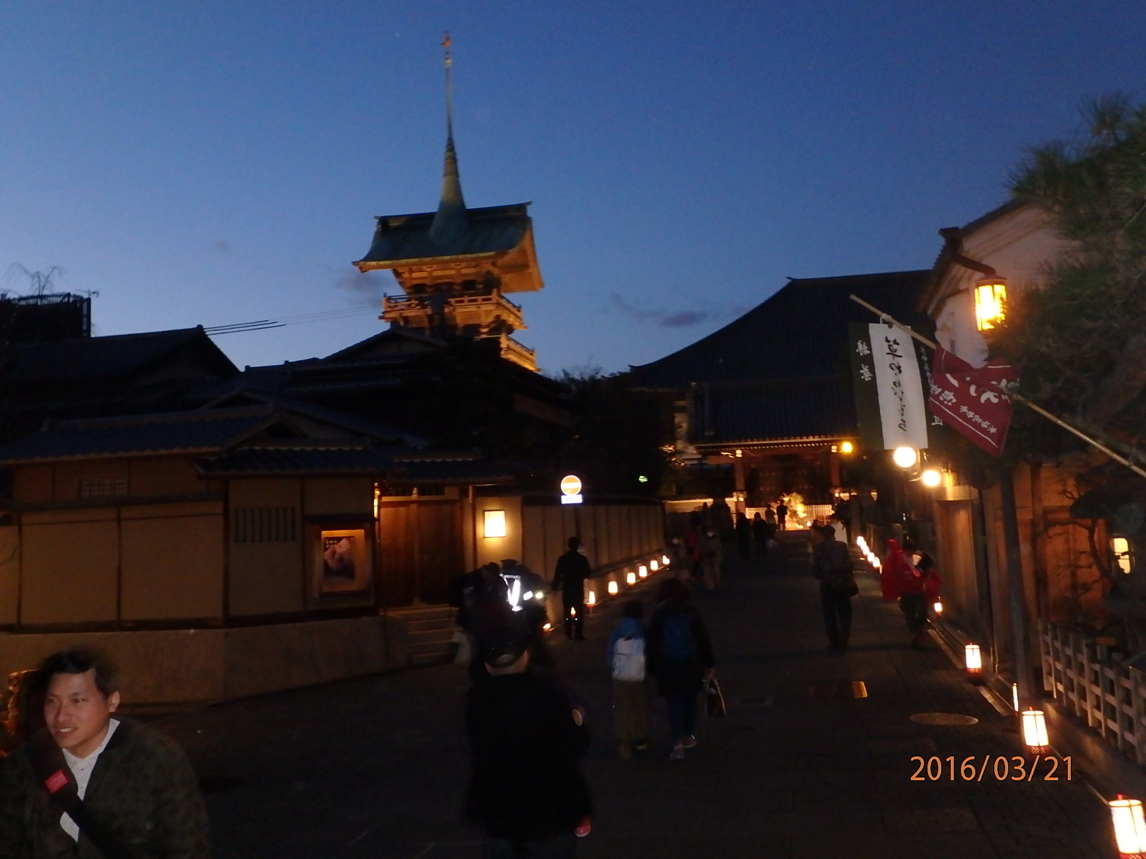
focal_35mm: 34
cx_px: 573
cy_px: 430
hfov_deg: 54.0
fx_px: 1126
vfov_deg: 41.8
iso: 800
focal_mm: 6
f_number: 4.9
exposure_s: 1/10
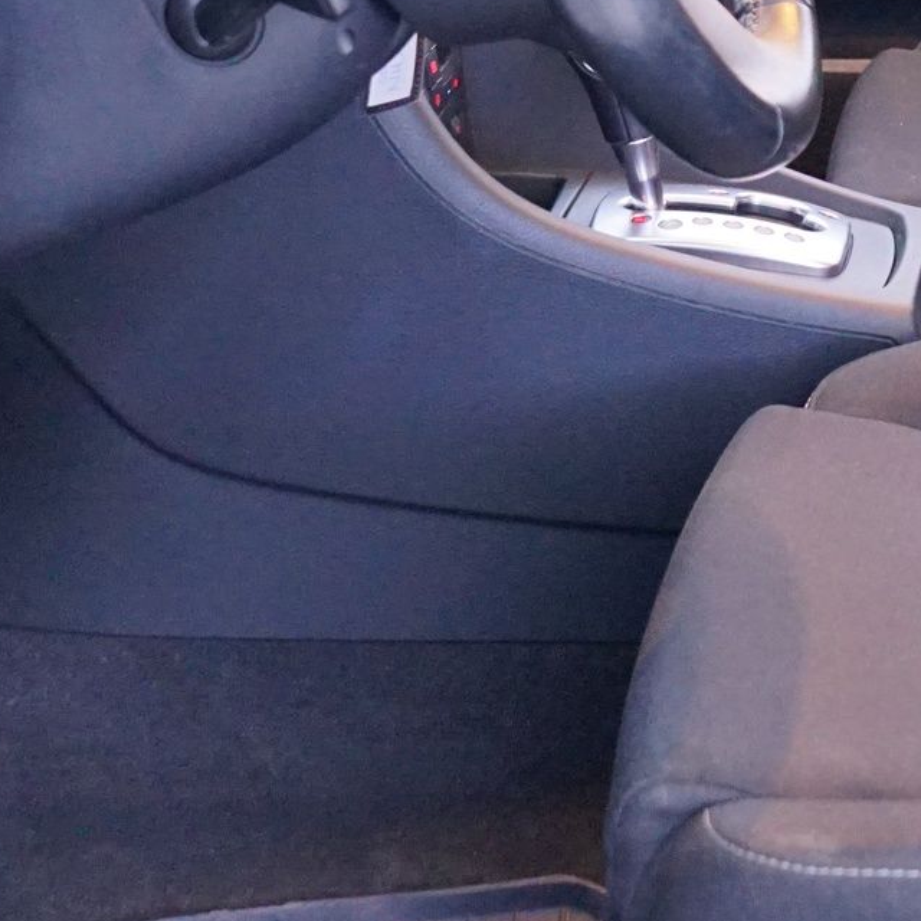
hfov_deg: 17.8
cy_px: 35
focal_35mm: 93
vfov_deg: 18.3
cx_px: 1086
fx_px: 2799
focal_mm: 28
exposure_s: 1/8
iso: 3200
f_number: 5.6
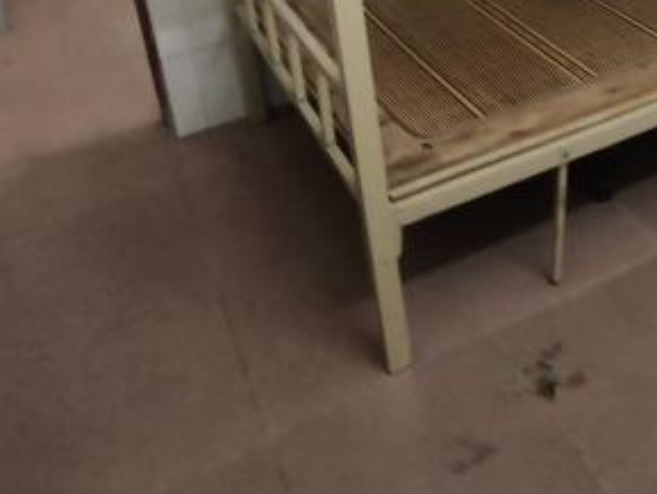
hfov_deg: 38.6
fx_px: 892
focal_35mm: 47
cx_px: 543
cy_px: -64
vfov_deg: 27.9
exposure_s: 1/25
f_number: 2.2
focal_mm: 2.26
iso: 500
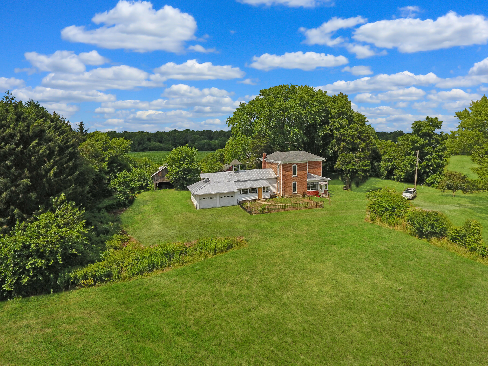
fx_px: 282
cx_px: 244
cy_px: 183
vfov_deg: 66.0
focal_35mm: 20
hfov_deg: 81.7
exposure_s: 1/1328
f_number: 2.8
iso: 100
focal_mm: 3.61
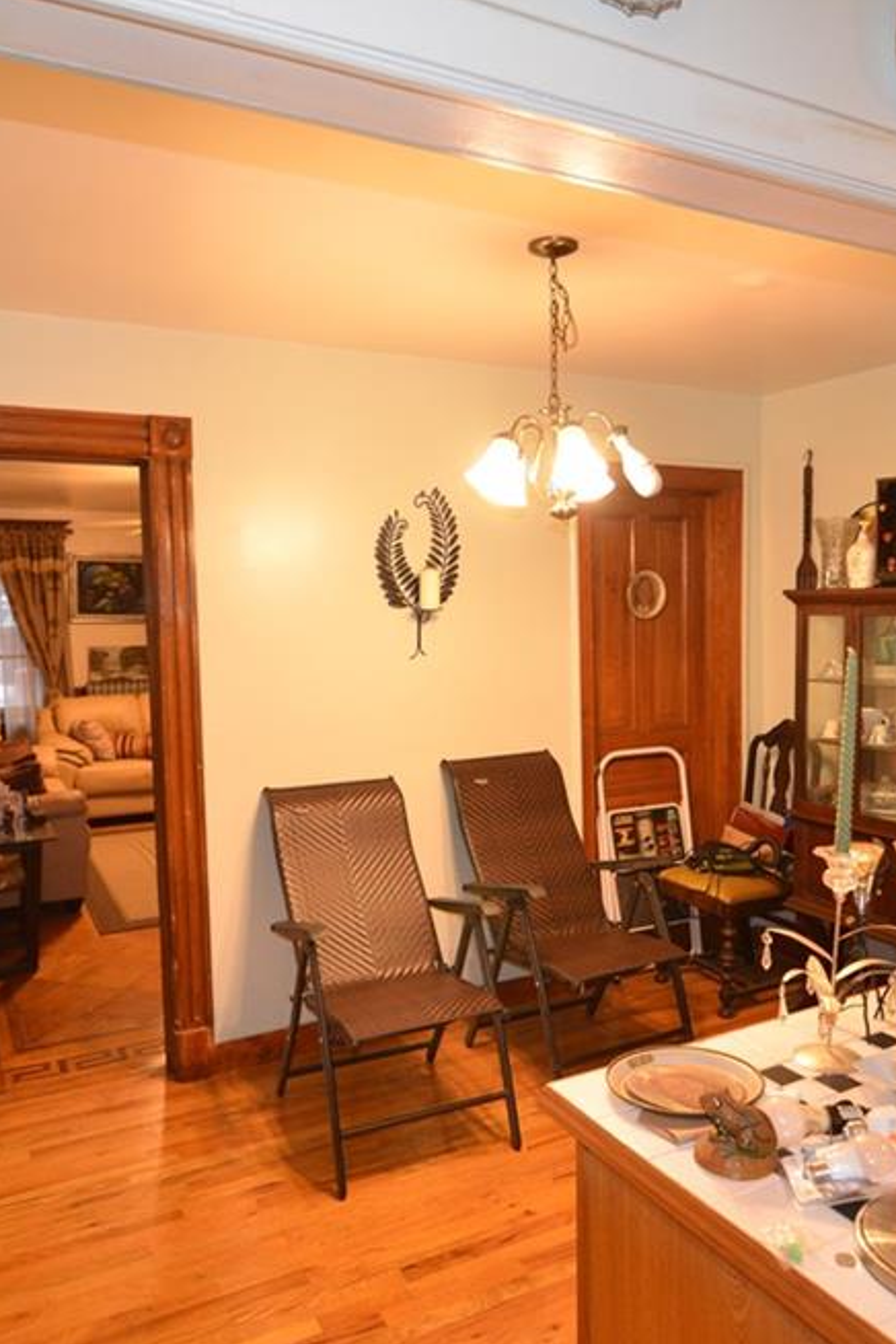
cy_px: 675
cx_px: 487
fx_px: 962
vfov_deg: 69.8
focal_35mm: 26
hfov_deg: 49.9
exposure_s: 1/60
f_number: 2.8
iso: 800
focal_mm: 11
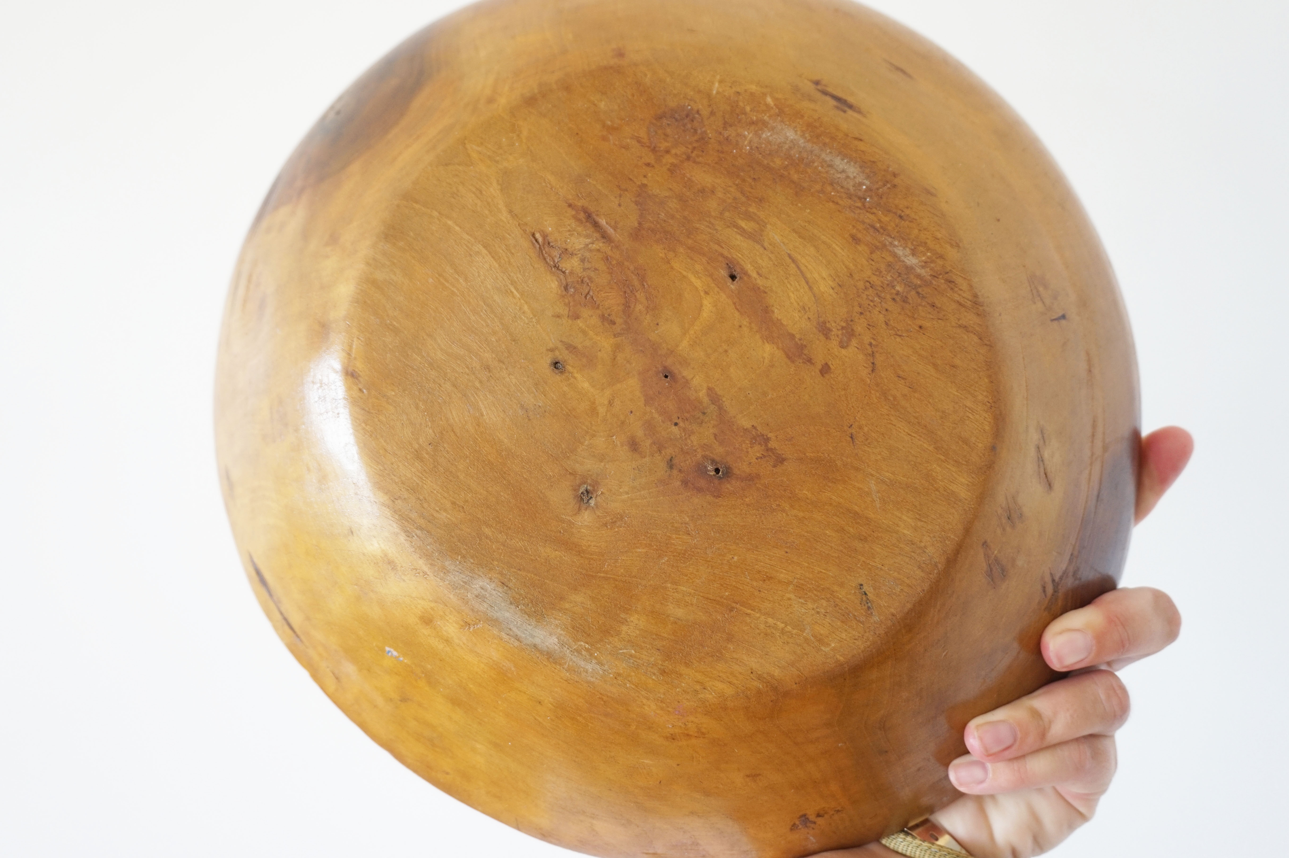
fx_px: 1127
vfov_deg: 41.7
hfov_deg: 59.5
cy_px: 429
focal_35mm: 32
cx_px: 644
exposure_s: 1/60
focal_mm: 21
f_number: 4
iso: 320
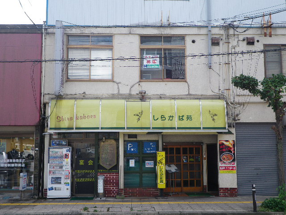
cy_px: 108
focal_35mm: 46
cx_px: 143
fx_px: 380
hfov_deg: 41.2
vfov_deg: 31.5
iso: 64
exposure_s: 1/250
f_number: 3.3
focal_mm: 8.2
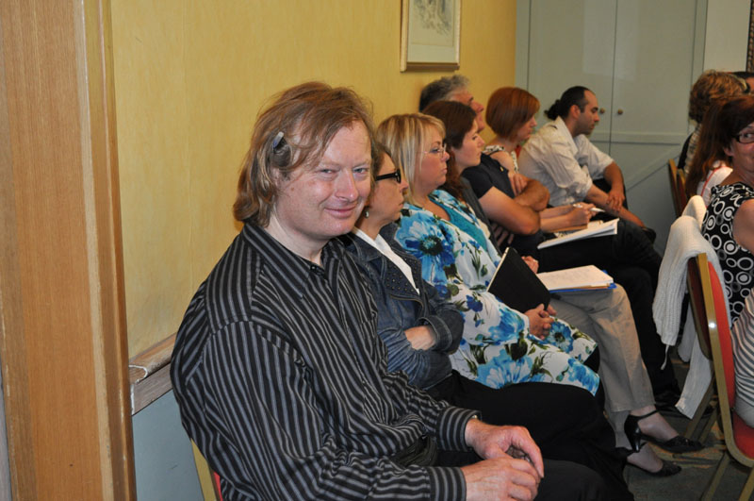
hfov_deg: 43.7
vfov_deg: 29.8
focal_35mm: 45
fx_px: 941
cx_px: 377
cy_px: 250
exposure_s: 1/60
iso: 800
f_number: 4.5
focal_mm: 30
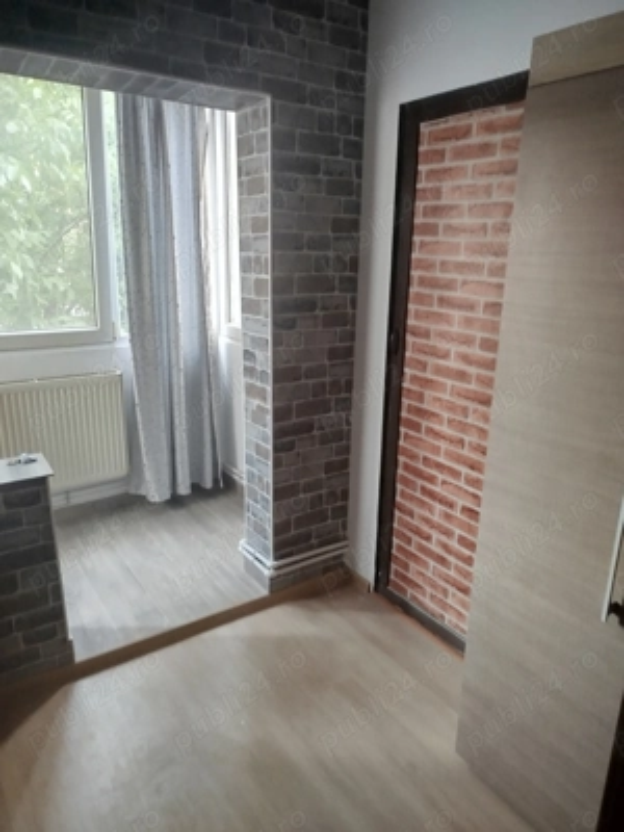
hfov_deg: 56.8
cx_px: 312
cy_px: 416
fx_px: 577
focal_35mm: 24
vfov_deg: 71.6
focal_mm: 5.31
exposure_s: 1/33
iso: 400
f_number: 1.7
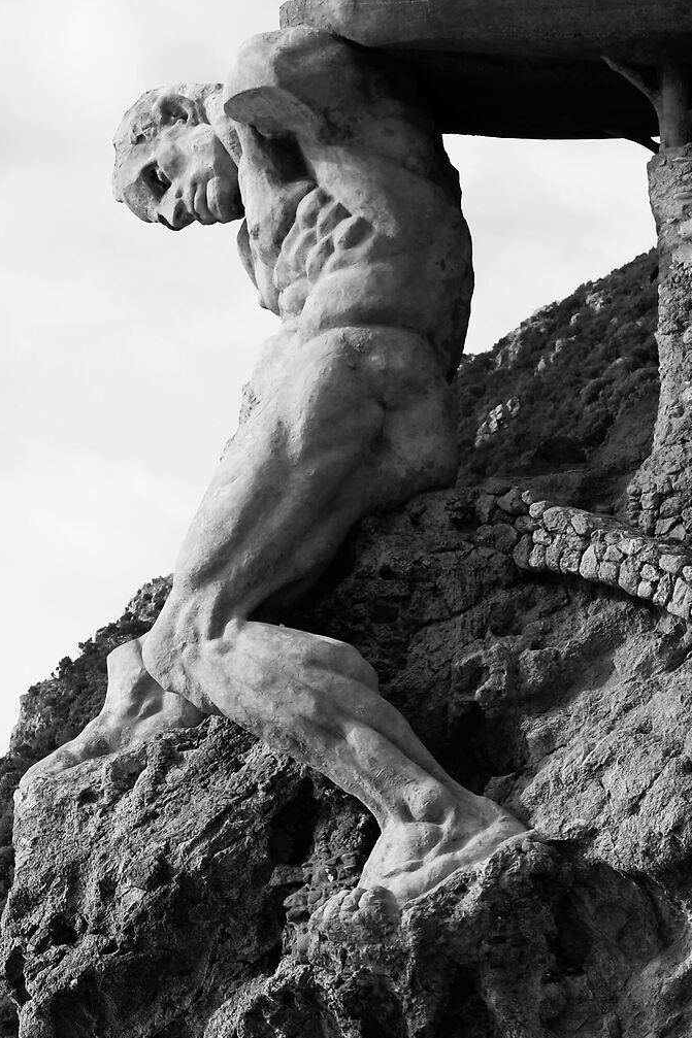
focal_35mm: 143
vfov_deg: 14.2
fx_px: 4124
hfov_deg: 9.5
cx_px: 64
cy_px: 880
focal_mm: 40.1
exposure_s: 1/500
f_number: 8
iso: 250
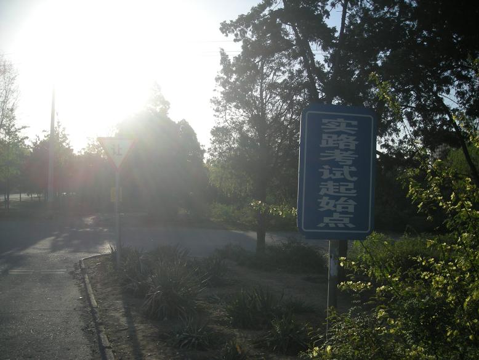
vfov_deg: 40.7
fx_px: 484
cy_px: 180
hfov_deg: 52.6
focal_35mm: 35
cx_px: 240
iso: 50
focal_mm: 5.7
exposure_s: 1/248
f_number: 5.7
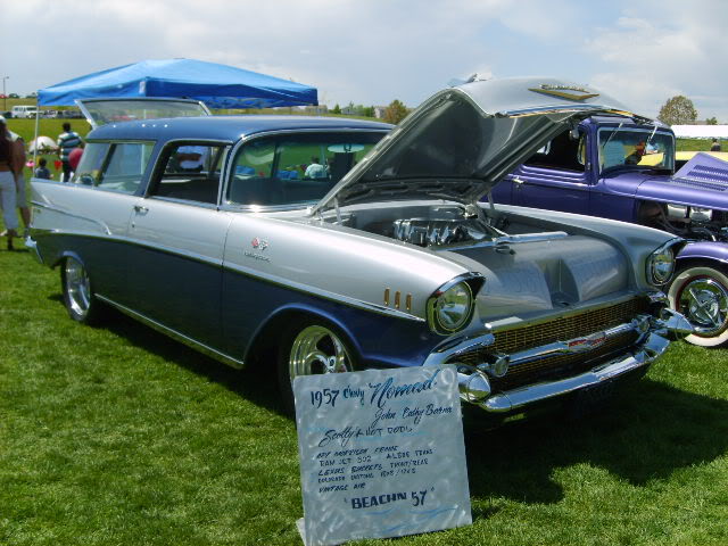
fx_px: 736
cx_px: 364
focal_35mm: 35
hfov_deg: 52.6
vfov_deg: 40.7
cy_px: 273
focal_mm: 5.8
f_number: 2.8
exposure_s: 1/1000
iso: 50
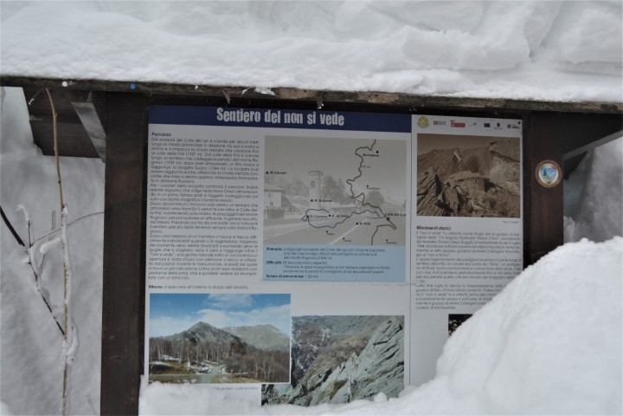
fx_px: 753
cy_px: 208
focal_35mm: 44
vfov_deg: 30.8
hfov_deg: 45.0
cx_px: 312
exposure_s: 1/125
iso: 360
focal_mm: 29
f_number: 5.6
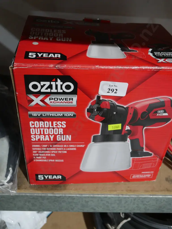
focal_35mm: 36
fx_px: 238
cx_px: 86
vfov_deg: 51.3
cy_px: 114
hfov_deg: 39.7
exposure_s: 1/60
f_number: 4
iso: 800
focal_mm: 18
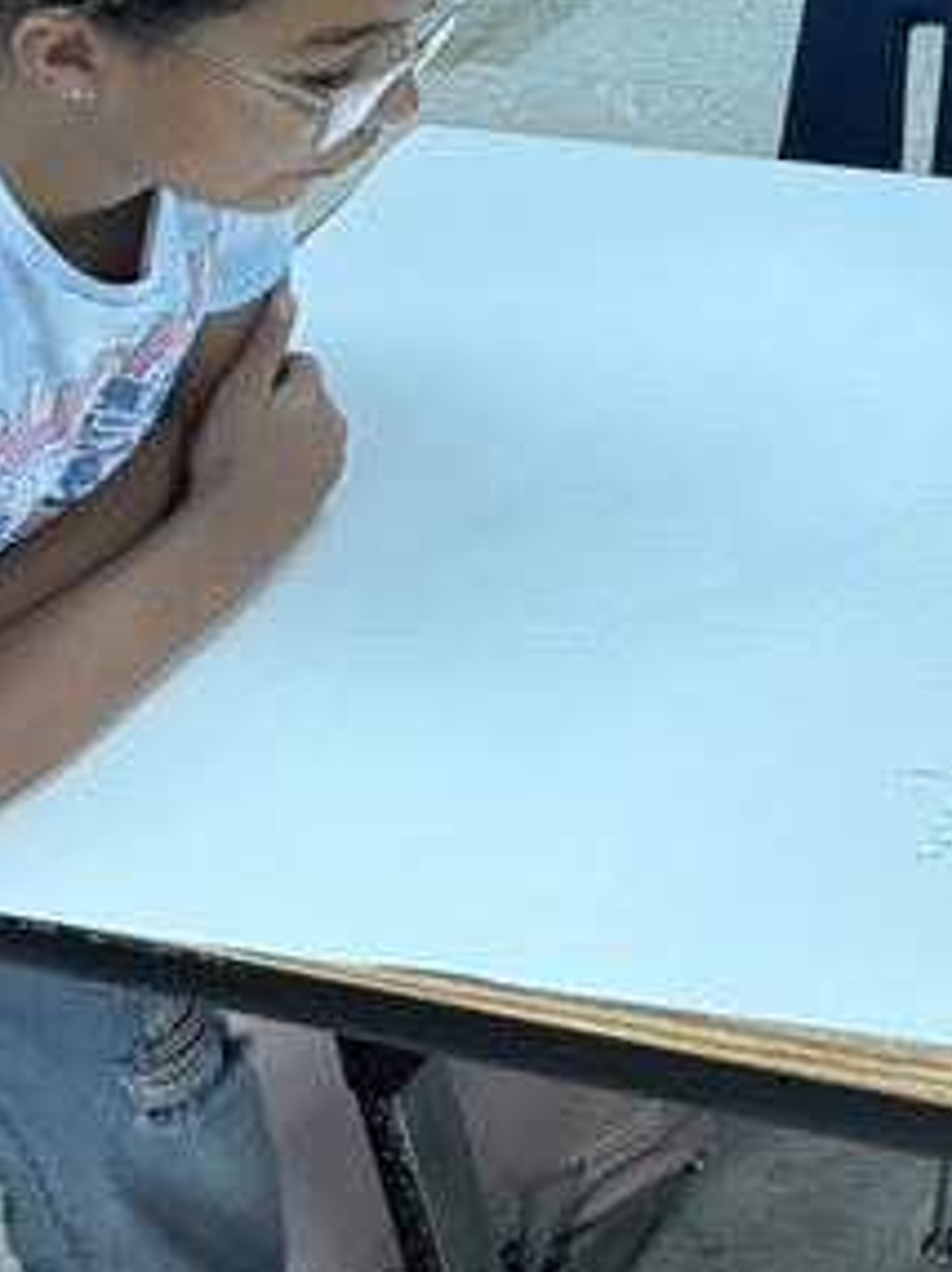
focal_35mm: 86
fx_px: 3158
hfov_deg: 15.4
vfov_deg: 21.2
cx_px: 1557
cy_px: -267
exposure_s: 1/60
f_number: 1.78
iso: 250
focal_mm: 6.76
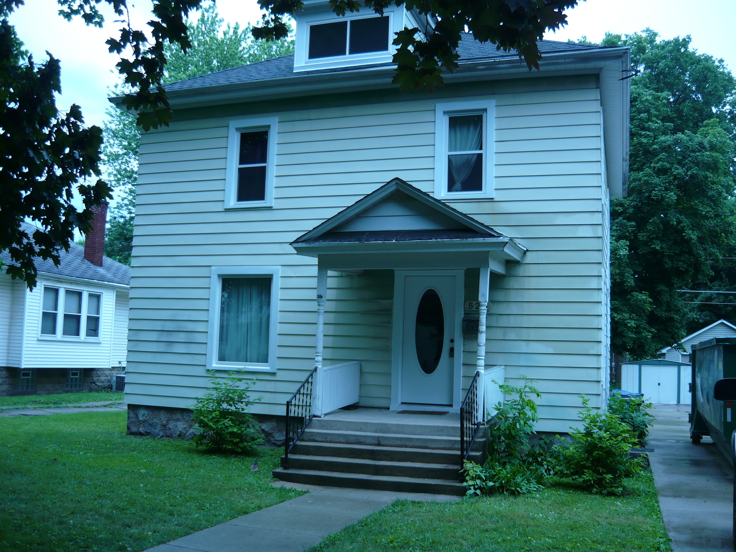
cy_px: 276
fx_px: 702
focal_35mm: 33
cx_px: 368
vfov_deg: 42.9
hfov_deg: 55.4
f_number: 2.8
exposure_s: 1/500
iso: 100
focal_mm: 5.5
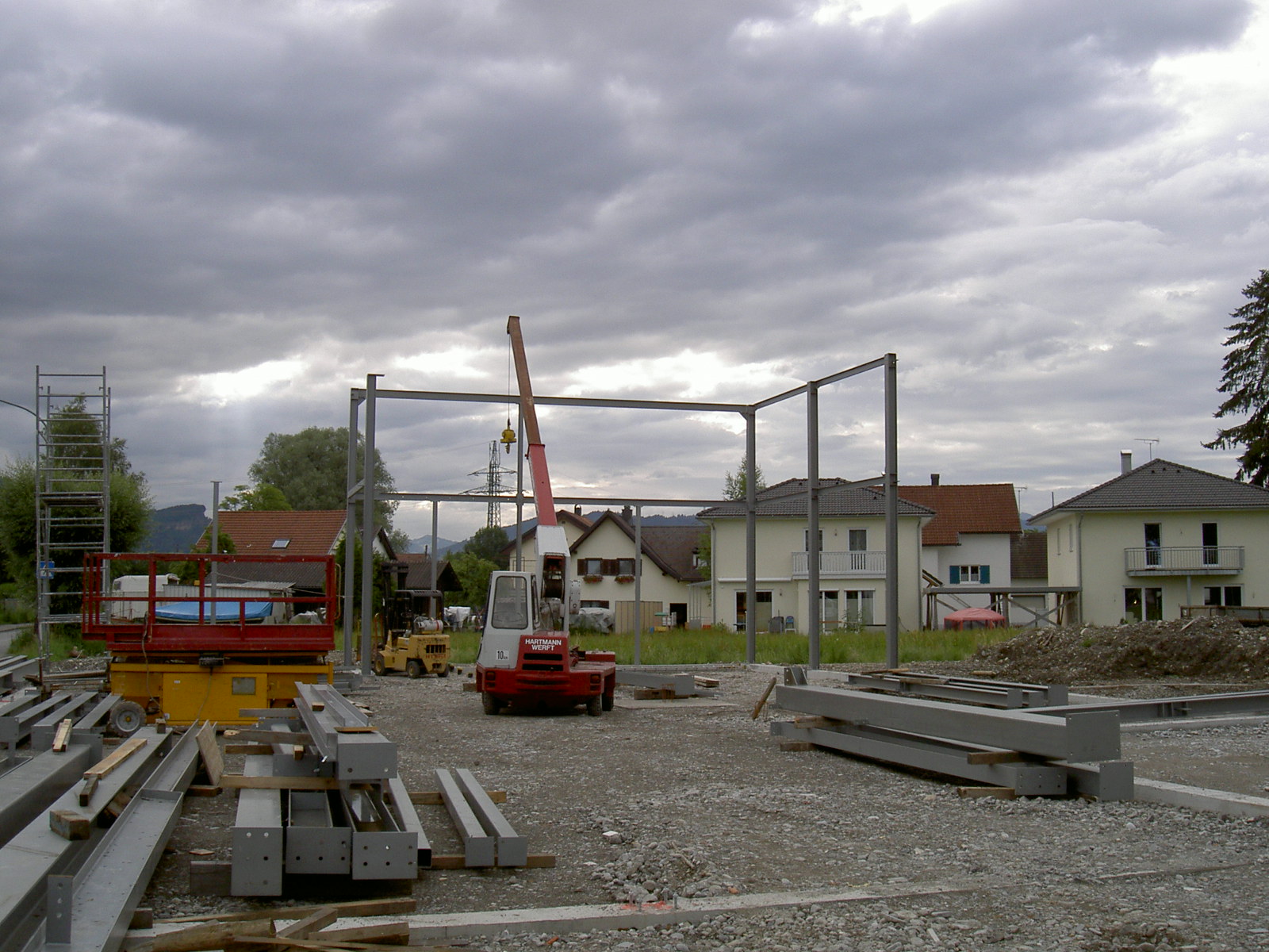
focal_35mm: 39
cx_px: 634
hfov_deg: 47.9
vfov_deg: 36.8
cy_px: 476
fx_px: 1430
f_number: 4.7
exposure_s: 1/476
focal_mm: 8
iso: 100
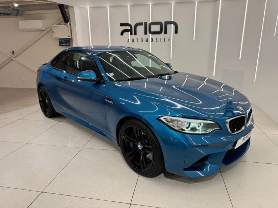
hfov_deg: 71.6
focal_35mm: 24
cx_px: 139
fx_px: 193
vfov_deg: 56.8
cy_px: 104
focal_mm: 6.8
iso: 160
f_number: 1.8
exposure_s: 1/84
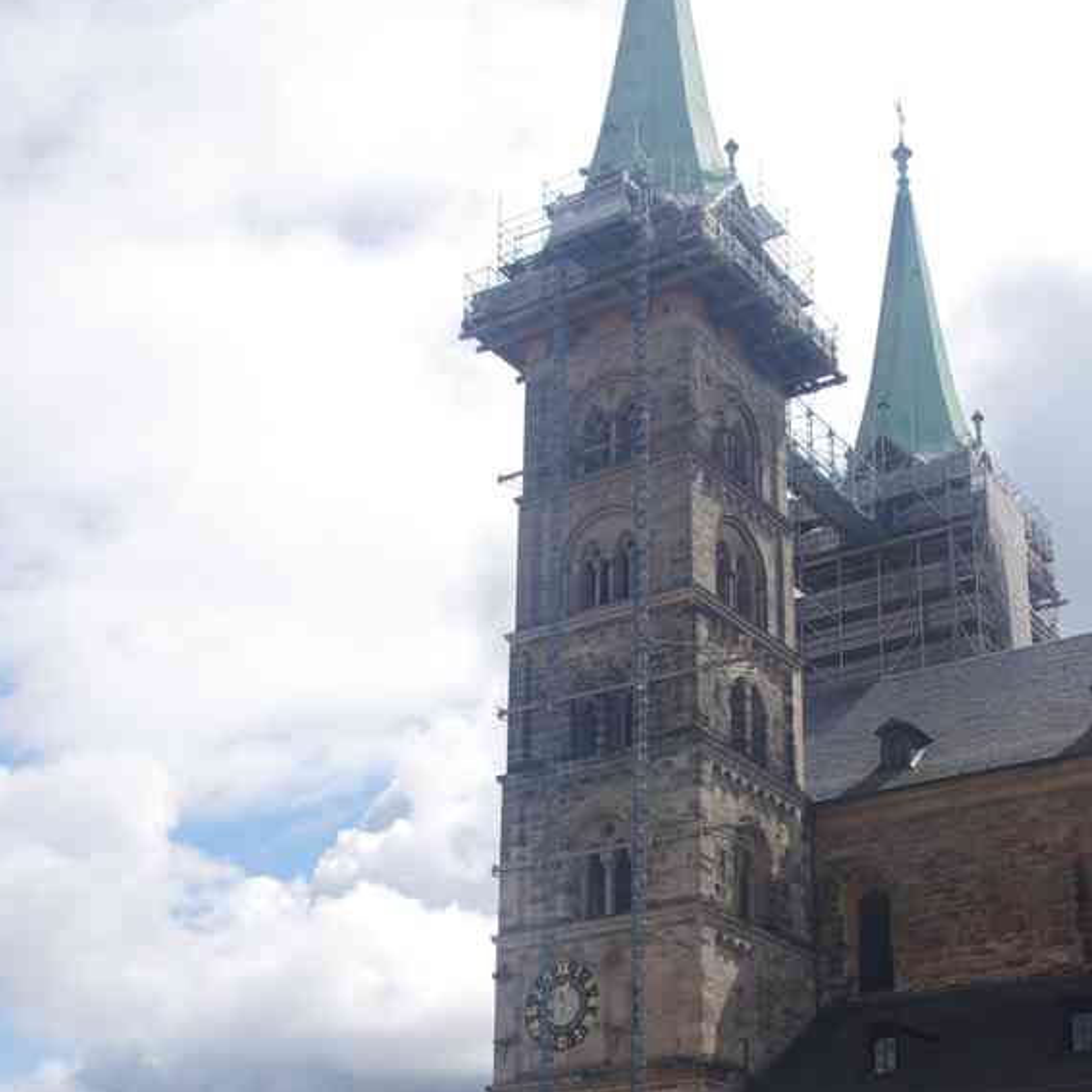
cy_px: 890
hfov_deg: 32.9
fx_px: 1847
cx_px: 594
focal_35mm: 52
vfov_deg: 32.0
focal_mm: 23
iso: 200
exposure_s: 1/100
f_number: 11
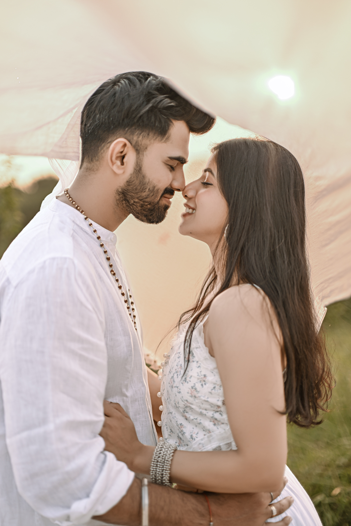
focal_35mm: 50
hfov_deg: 27.0
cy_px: 263
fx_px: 731
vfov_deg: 39.6
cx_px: 176
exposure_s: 1/800
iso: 125
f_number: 1.4
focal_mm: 50
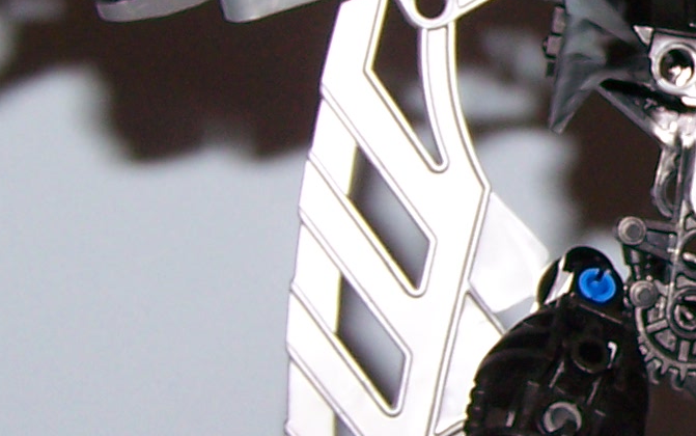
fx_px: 3226
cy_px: 120
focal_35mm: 170
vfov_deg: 7.7
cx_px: 929
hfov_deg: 11.9
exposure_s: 1/60
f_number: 2.8
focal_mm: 6.3
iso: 80
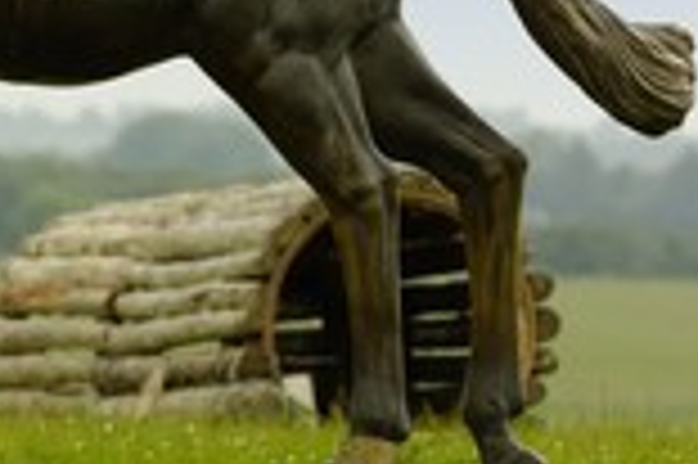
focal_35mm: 490
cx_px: -88
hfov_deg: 4.2
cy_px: 27
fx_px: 9490
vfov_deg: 2.8
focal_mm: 120
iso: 100
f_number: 4
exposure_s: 1/400
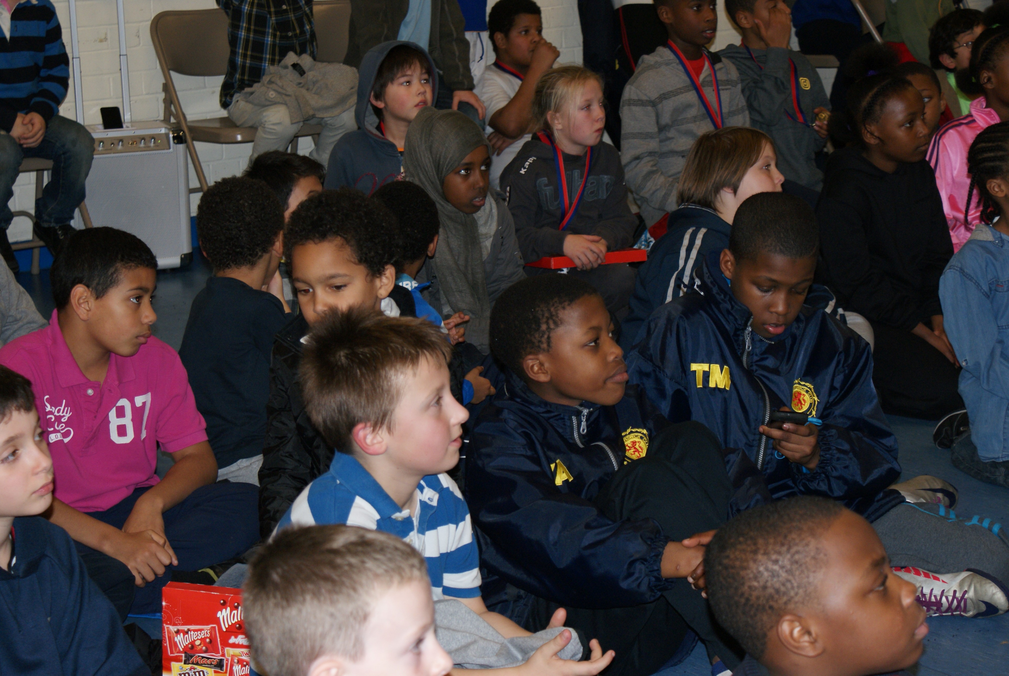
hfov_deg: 24.6
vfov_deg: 16.6
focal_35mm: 82
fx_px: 2315
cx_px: 504
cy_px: 338
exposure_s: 1/80
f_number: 5.6
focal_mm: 55
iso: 400
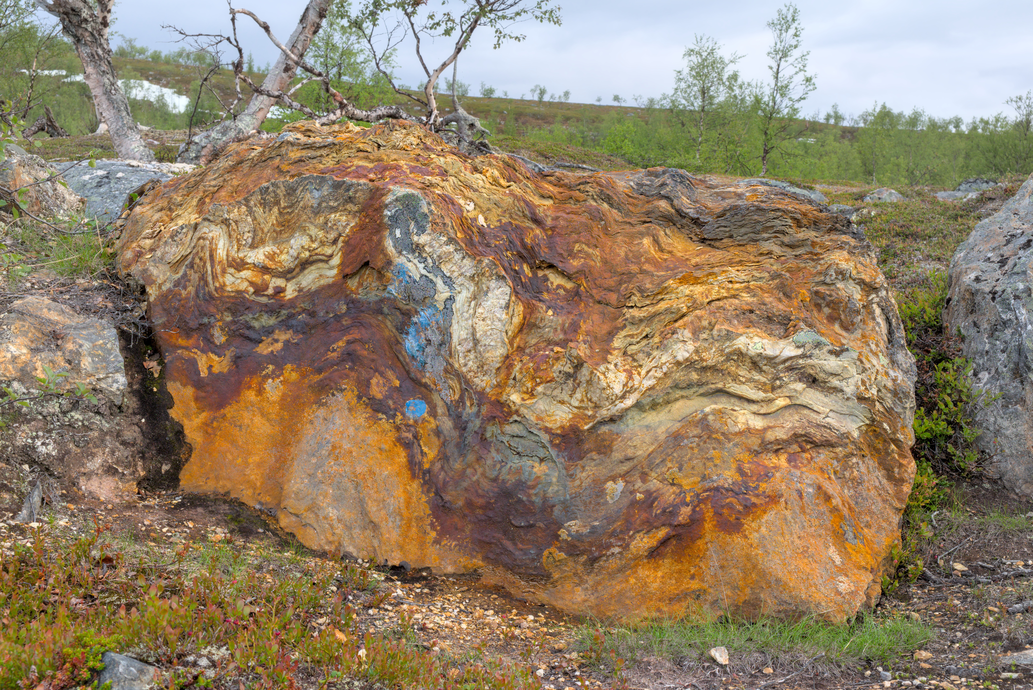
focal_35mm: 47
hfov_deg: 41.9
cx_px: 516
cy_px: 345
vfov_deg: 28.7
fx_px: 1349
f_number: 11
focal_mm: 31.5
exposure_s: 1/28
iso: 200
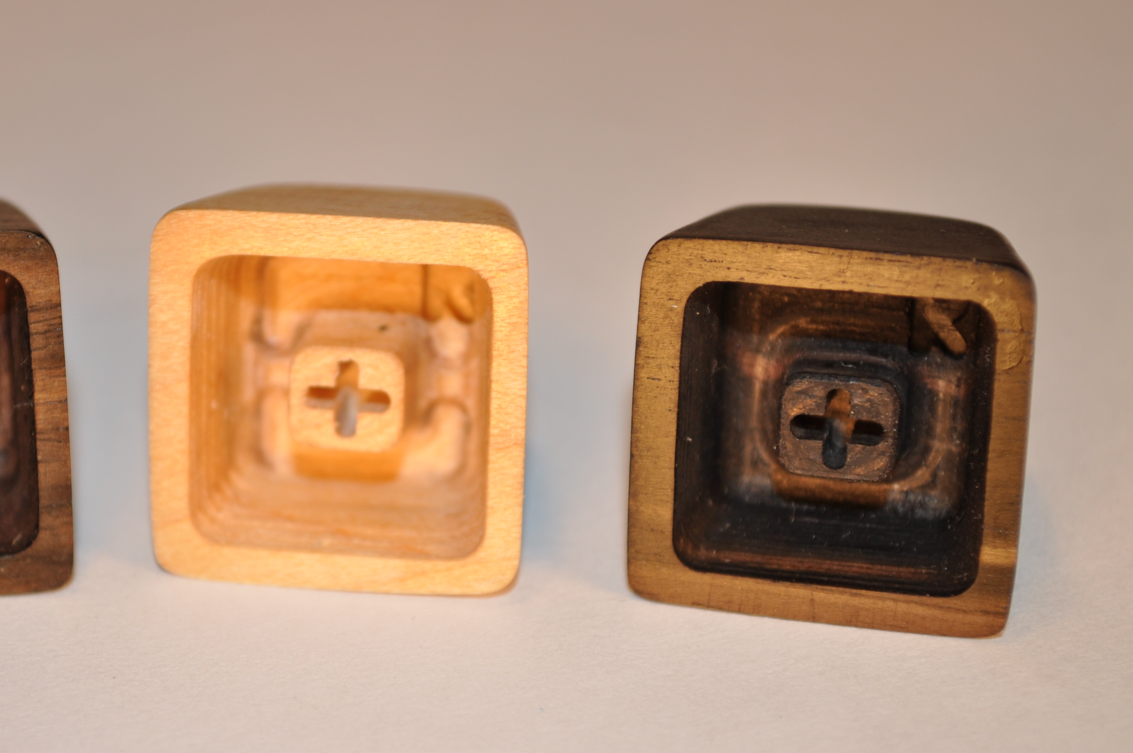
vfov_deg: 11.5
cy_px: 468
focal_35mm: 119
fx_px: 3732
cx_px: 342
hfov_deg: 17.2
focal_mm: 55
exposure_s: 1/200
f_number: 5.6
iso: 200
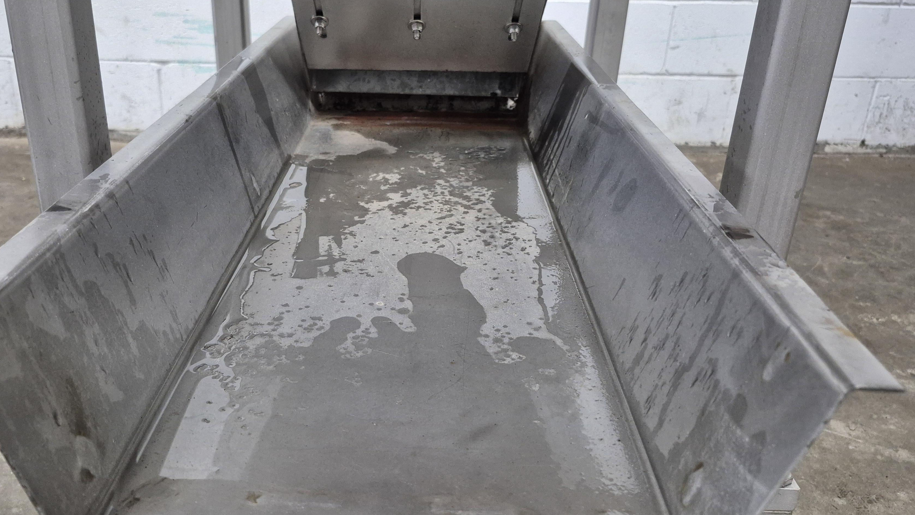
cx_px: 398
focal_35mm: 30
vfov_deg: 38.9
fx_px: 728
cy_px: 237
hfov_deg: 64.1
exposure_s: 1/120
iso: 640
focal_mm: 5.4
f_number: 1.8
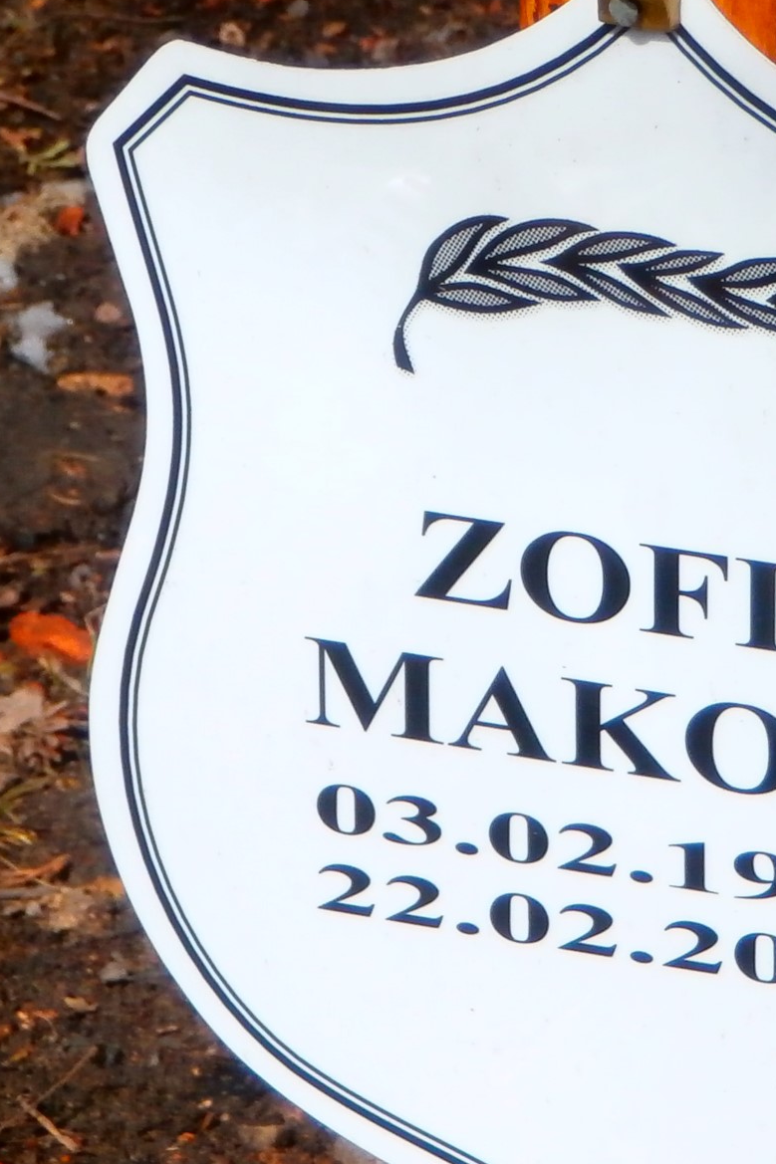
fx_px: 11804
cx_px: 653
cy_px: 530
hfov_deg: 3.8
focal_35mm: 365
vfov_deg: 5.6
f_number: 5.7
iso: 100
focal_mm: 24.17
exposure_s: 1/400
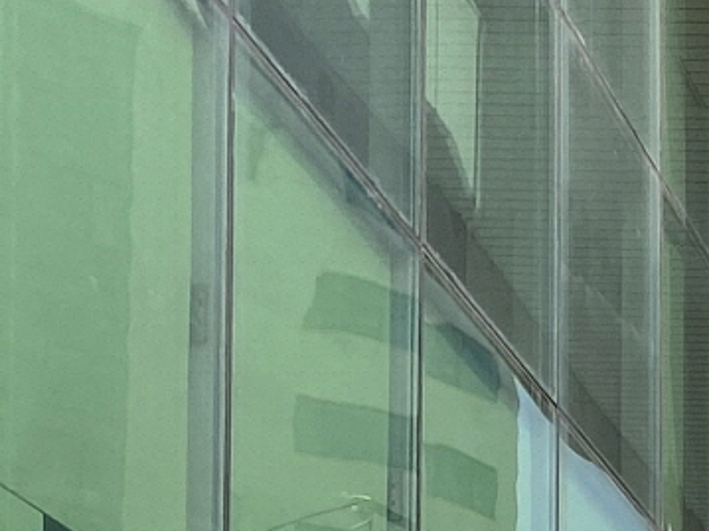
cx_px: 1533
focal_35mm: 145
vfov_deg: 9.2
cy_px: 1236
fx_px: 2969
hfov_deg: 11.8
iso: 32
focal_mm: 4.25
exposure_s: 1/3125
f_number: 1.8
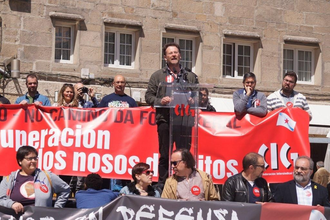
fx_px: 1100
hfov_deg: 17.1
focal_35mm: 120
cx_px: 165
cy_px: 110
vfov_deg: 11.4
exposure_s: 1/1000
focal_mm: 80
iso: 200
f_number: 6.3
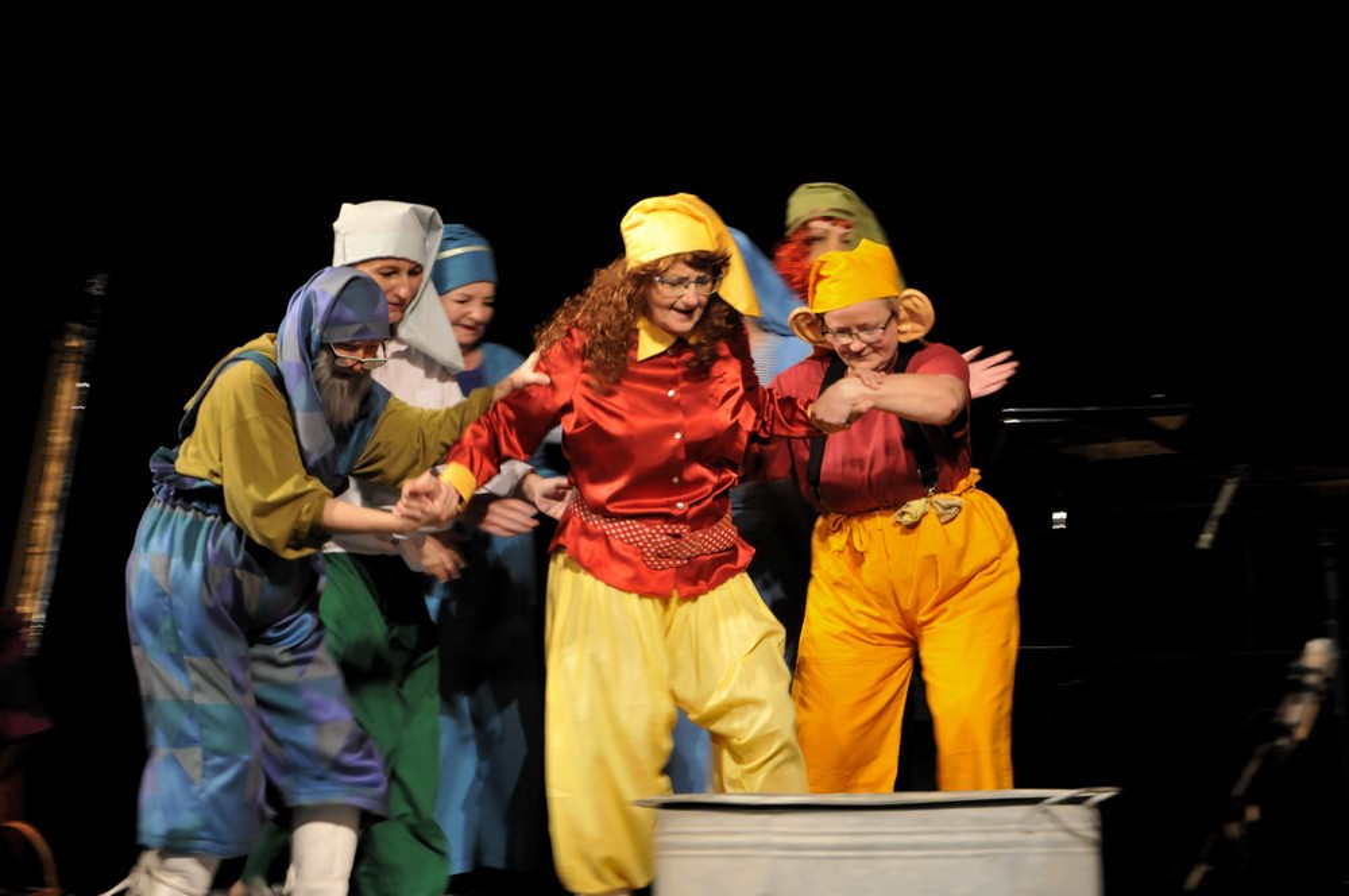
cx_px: 674
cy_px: 448
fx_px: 5052
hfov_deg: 15.2
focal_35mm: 135
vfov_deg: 10.1
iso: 1250
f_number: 5.6
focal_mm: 90
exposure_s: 1/30
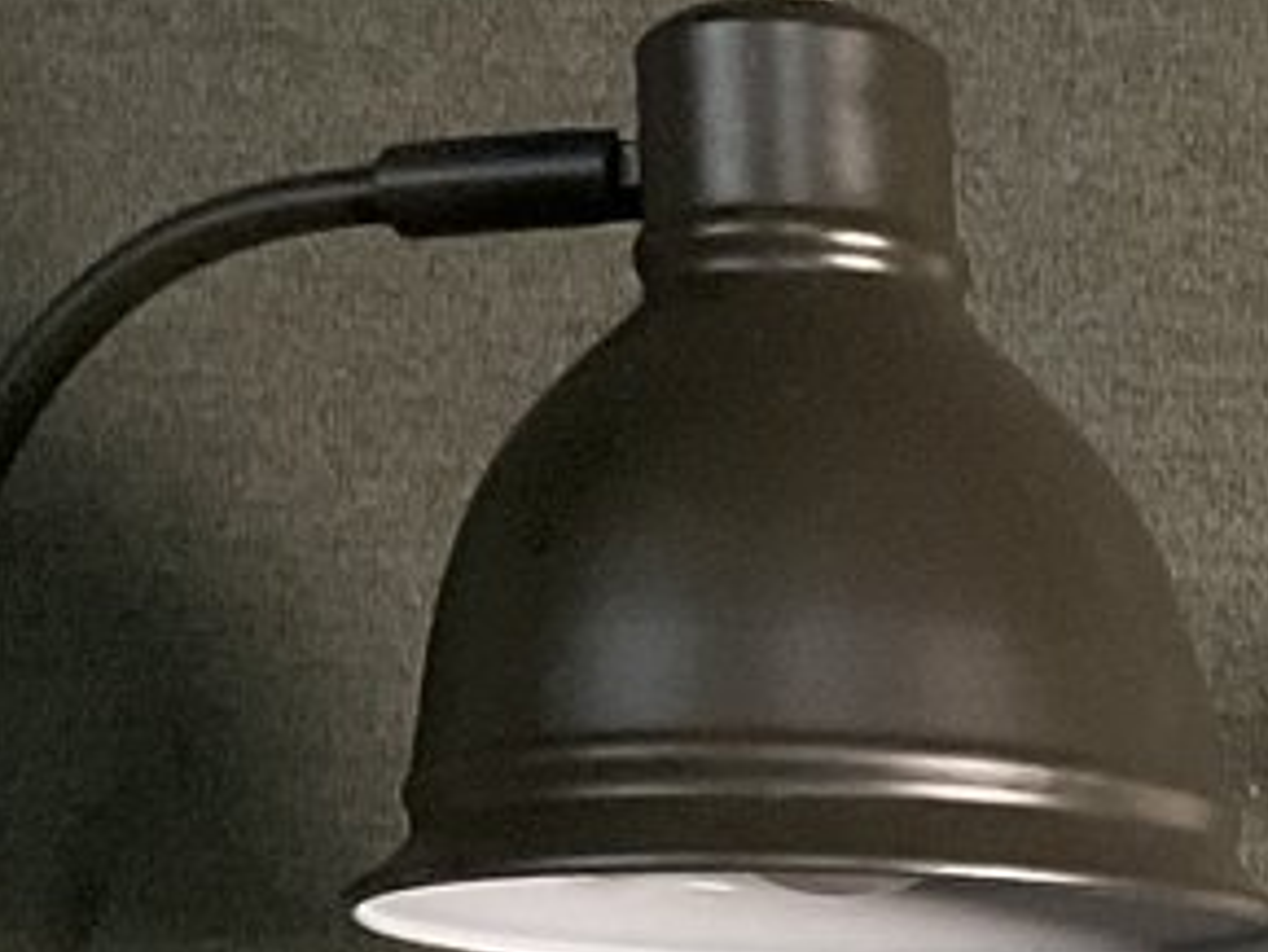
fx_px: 5570
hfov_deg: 11.6
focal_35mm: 152
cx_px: 2560
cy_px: 2327
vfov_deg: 8.8
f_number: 1.8
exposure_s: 1/60
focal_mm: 3
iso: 80
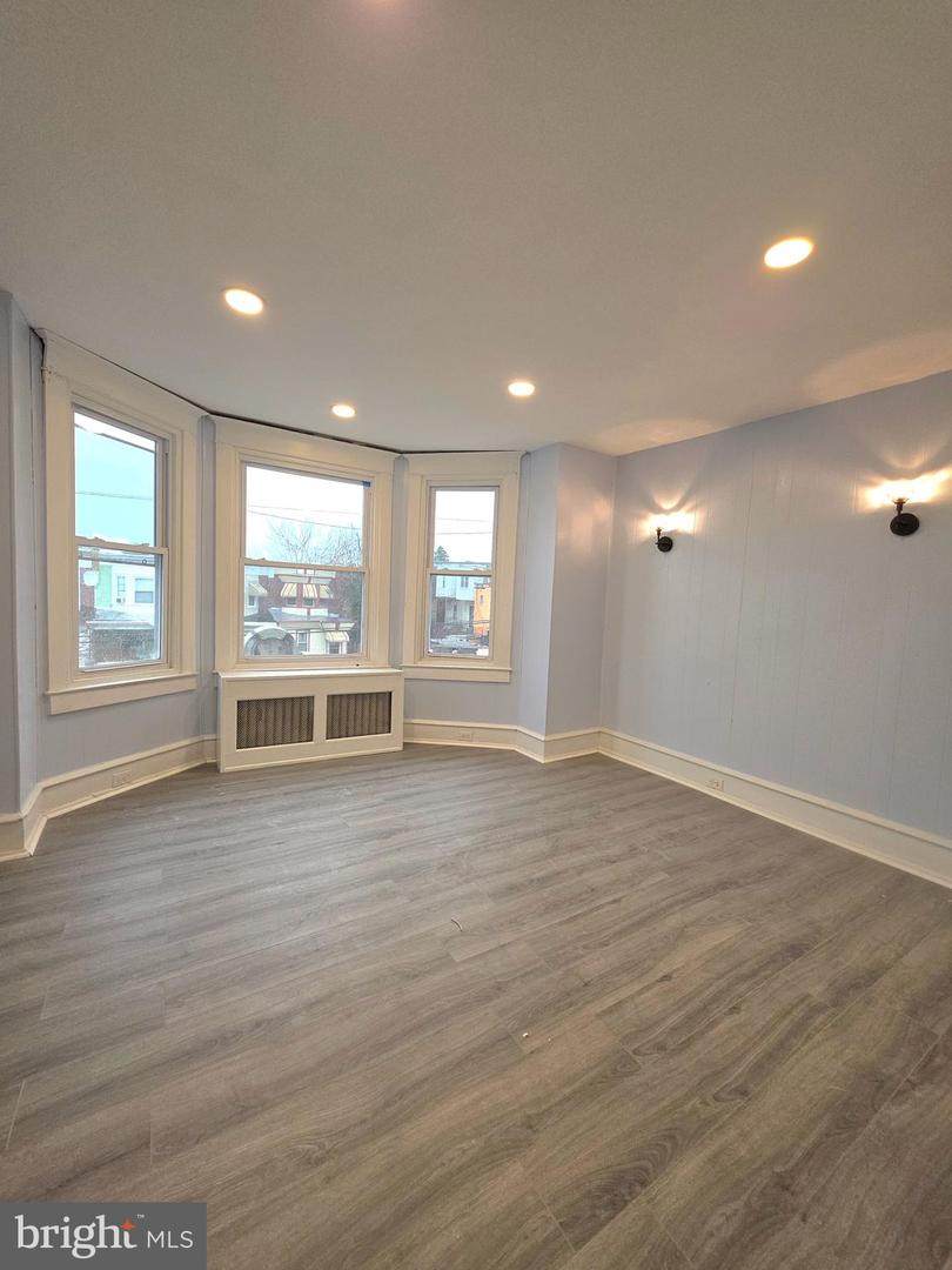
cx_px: 476
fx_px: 477
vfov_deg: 106.2
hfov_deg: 89.9
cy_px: 635
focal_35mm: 13
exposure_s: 1/60.2
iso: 50
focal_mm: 2.2
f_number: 1.9
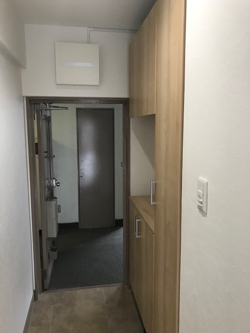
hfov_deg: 49.7
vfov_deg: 63.4
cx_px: 125
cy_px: 166
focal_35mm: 28
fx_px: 270
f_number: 1.8
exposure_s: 1/30
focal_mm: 3.99
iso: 40
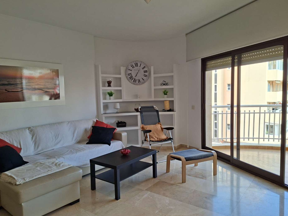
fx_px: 208
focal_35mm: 25
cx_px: 152
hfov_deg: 69.3
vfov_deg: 54.9
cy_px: 107
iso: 50
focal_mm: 5.54
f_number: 1.8
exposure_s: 1/238
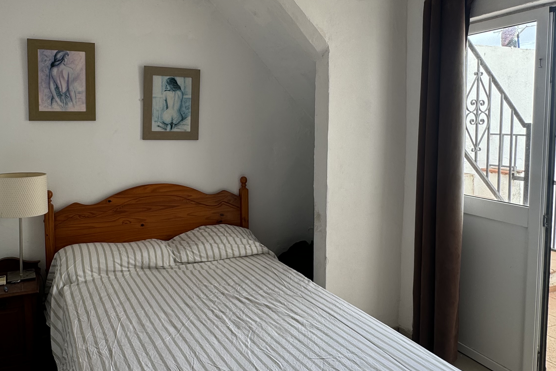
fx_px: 401
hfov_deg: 68.0
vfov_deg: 49.1
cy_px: 141
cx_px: 200
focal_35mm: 26
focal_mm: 2.22
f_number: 2.2
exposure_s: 1/99
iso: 40
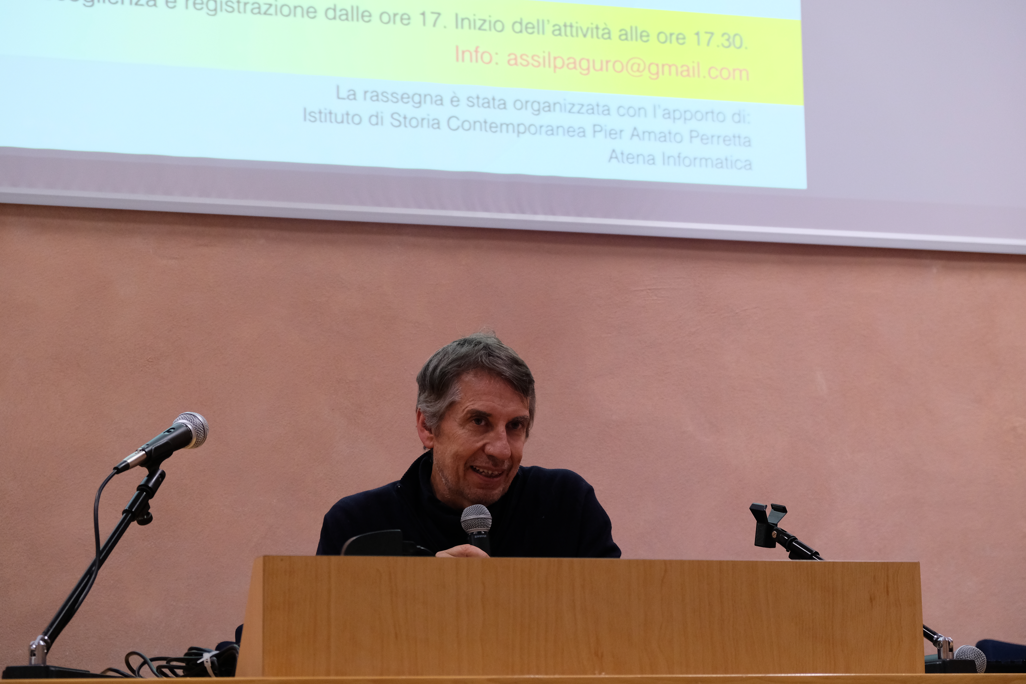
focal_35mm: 83
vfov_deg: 16.5
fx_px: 2365
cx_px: 513
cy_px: 342
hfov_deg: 24.5
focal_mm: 55
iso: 1600
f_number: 4
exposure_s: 1/60
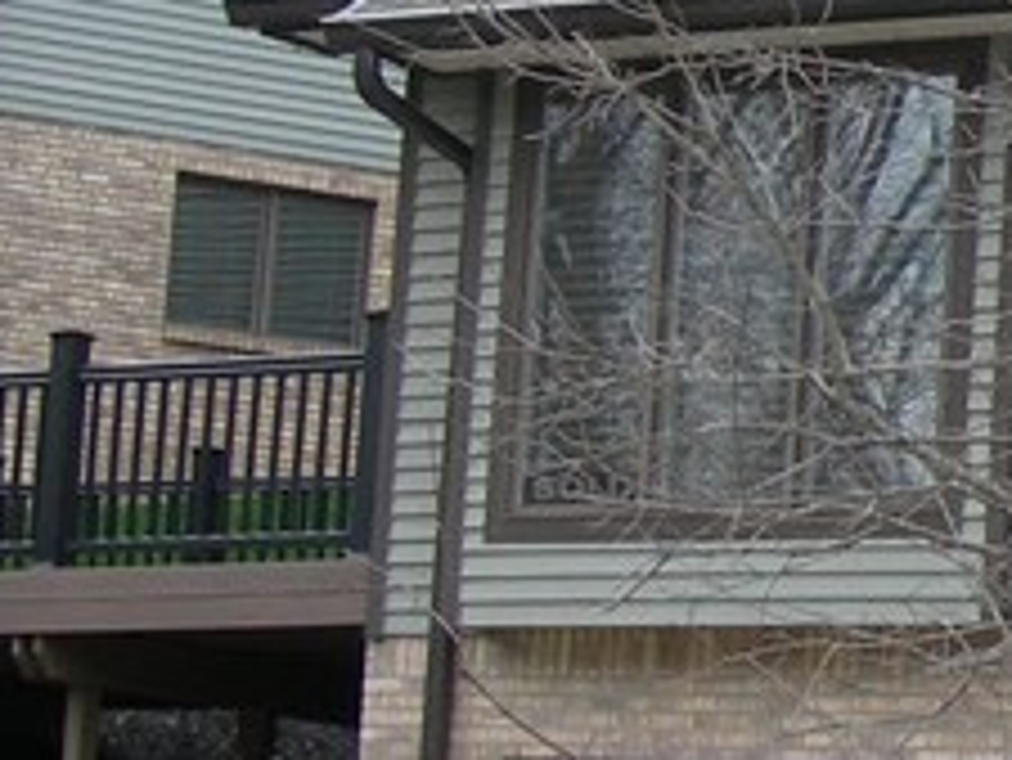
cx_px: 1871
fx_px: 5060
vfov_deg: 8.6
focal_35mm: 173
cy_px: 342
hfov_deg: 10.7
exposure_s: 1/134
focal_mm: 7.8
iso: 50
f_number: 4.8
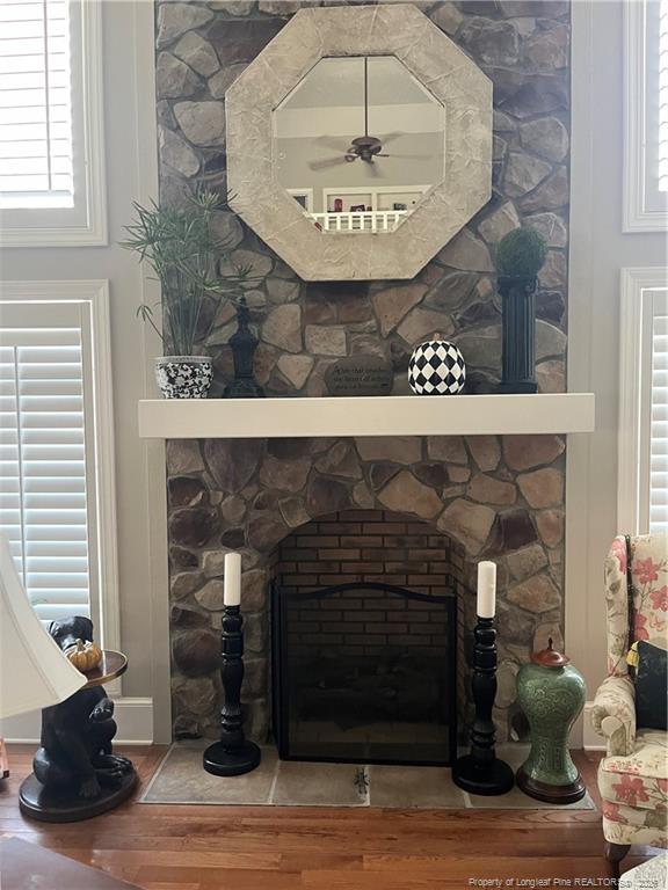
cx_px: 334
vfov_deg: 67.3
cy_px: 445
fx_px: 669
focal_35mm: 26
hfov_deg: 53.1
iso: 400
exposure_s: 1/60
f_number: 1.6
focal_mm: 5.1
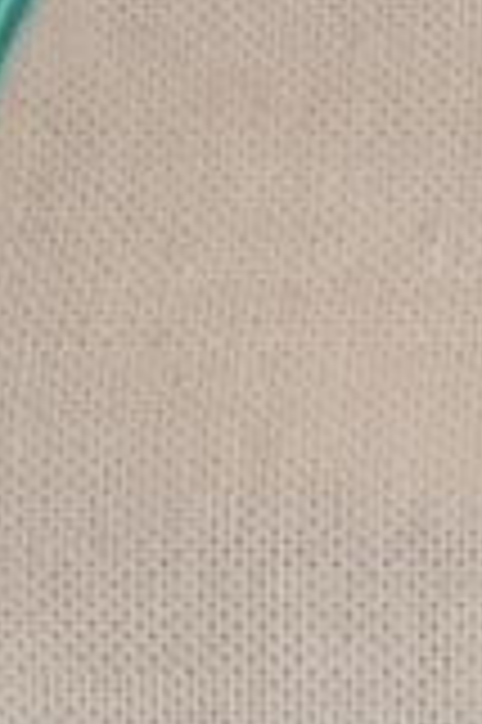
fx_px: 2113
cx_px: 1000
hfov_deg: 11.6
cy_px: 391
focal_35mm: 105
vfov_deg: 19.5
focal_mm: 6.3
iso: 200
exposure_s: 1/50
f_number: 3.5
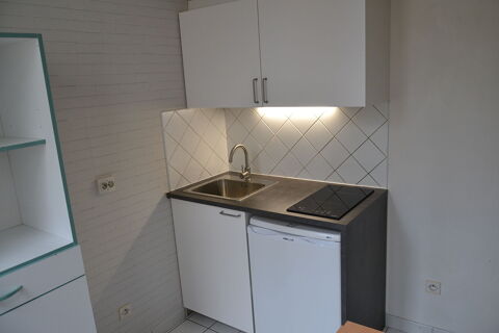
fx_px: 374
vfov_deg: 47.9
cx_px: 250
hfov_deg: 67.4
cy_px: 166
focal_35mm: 27
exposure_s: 1/80
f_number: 4.5
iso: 400
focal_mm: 18
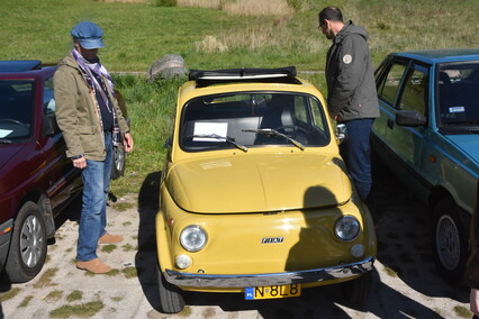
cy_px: 160
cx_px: 240
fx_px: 519
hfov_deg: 49.6
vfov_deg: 34.2
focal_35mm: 39
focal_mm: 26
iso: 1250
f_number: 16
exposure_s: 1/1000
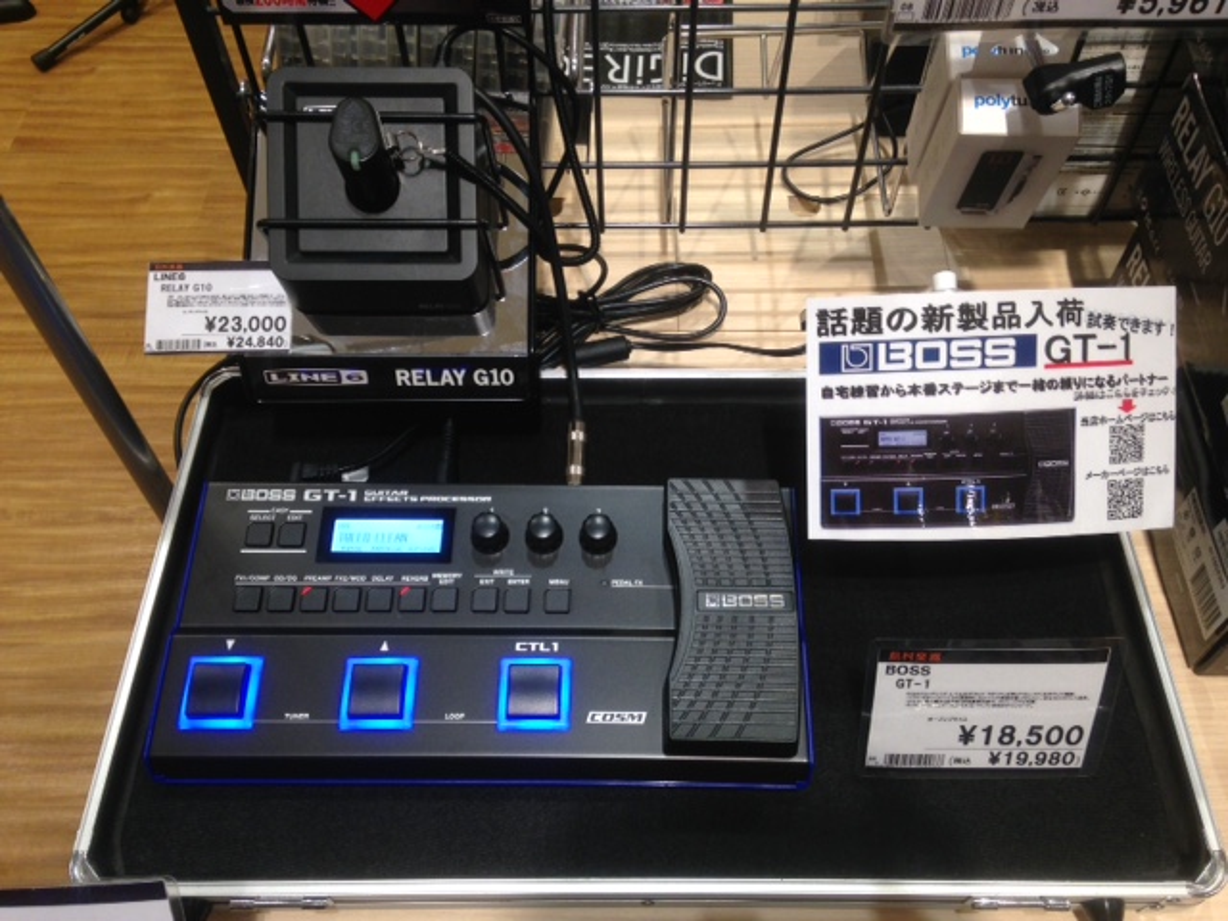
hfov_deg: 55.4
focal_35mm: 33
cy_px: 460
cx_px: 614
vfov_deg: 42.9
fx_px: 1171
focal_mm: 4.12
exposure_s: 1/60
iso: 50
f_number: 2.4
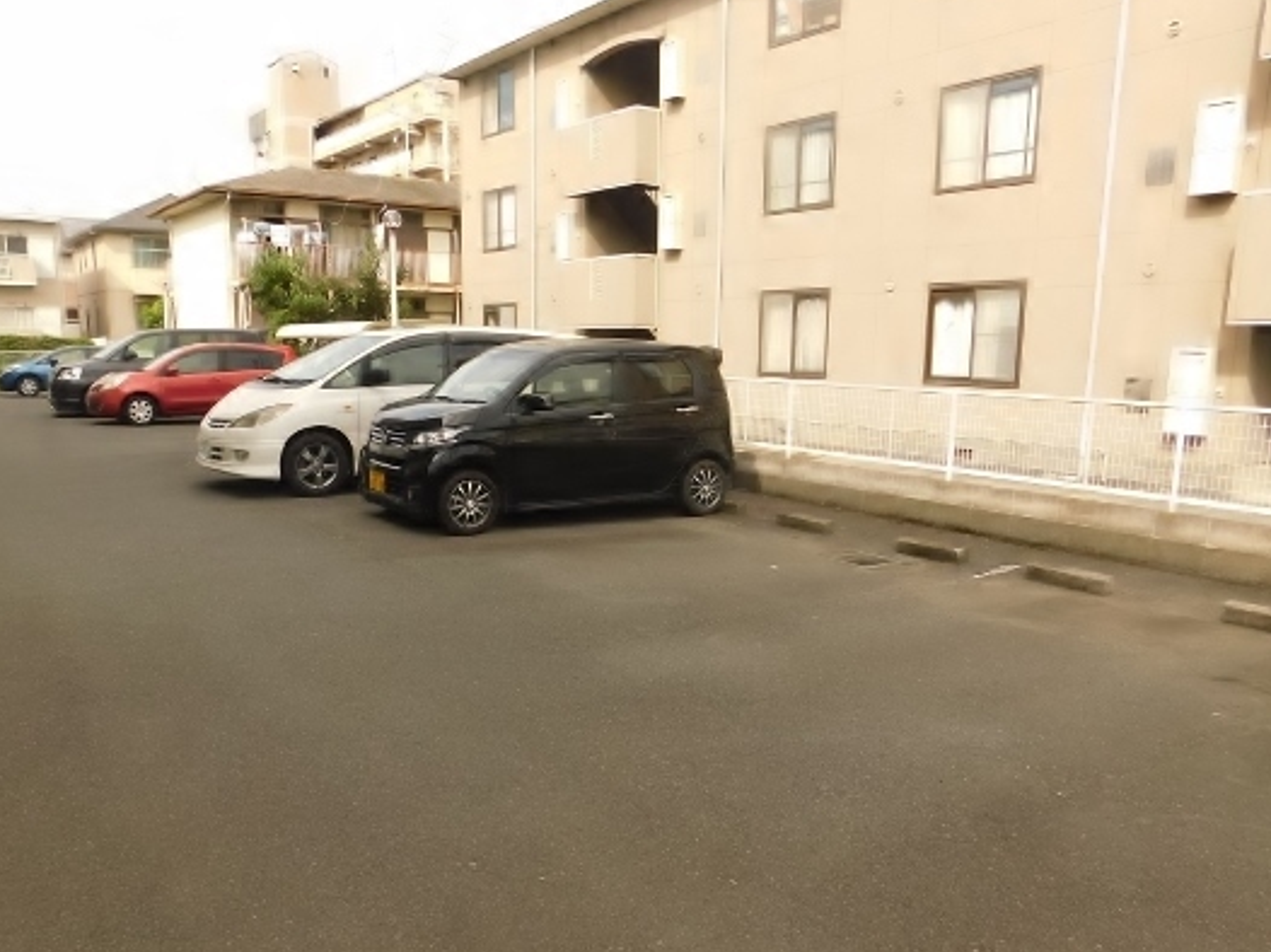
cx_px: 609
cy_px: 544
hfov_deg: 63.4
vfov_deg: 49.6
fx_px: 1028
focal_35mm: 28
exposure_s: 1/800
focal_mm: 4
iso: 125
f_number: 3
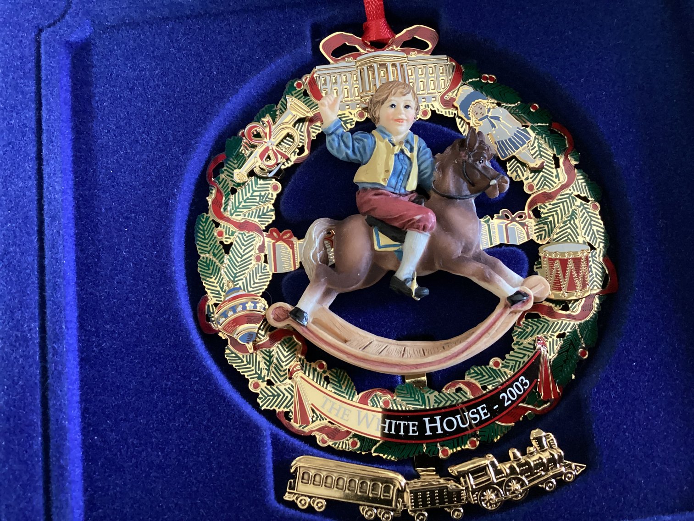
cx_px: 347
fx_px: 622
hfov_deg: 58.3
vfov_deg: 45.4
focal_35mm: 31
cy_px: 260
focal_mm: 3.3
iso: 400
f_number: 2.4
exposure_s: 1/25
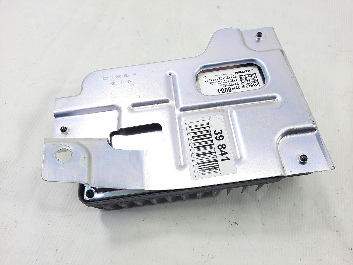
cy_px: 132
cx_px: 176
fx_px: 255
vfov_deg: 54.9
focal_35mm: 25
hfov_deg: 69.4
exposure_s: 1/60
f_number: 2
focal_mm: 4.6
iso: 32
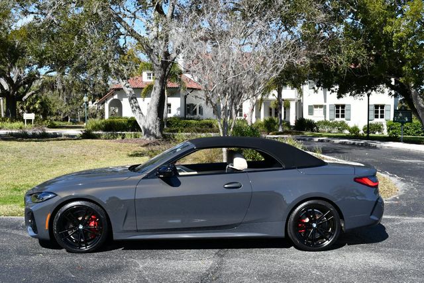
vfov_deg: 30.6
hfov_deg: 44.5
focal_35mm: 44
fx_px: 519
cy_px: 142
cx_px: 212
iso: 100
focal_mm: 22
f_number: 8
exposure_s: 1/250
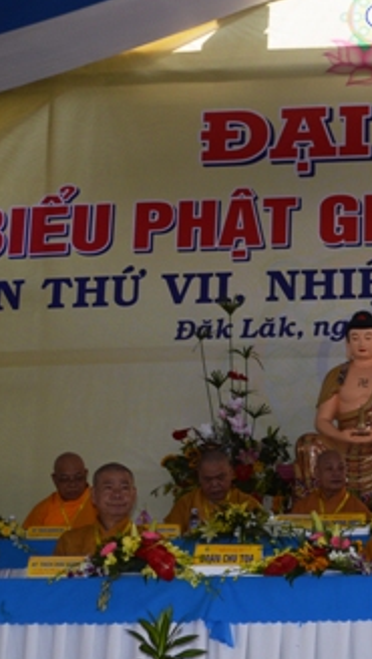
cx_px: 394
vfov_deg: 21.8
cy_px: 366
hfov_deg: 12.2
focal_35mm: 98
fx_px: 1715
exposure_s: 1/125
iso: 160
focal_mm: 32
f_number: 4.8
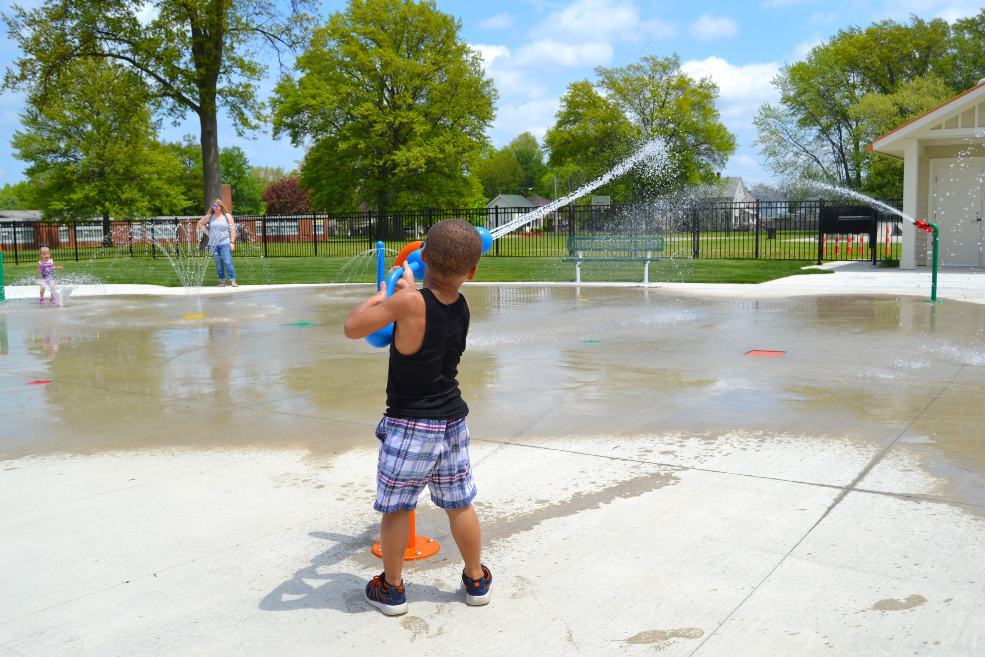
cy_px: 328
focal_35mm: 33
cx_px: 492
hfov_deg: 57.2
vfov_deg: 40.0
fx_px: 903
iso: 400
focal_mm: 22
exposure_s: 1/1600
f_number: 6.3
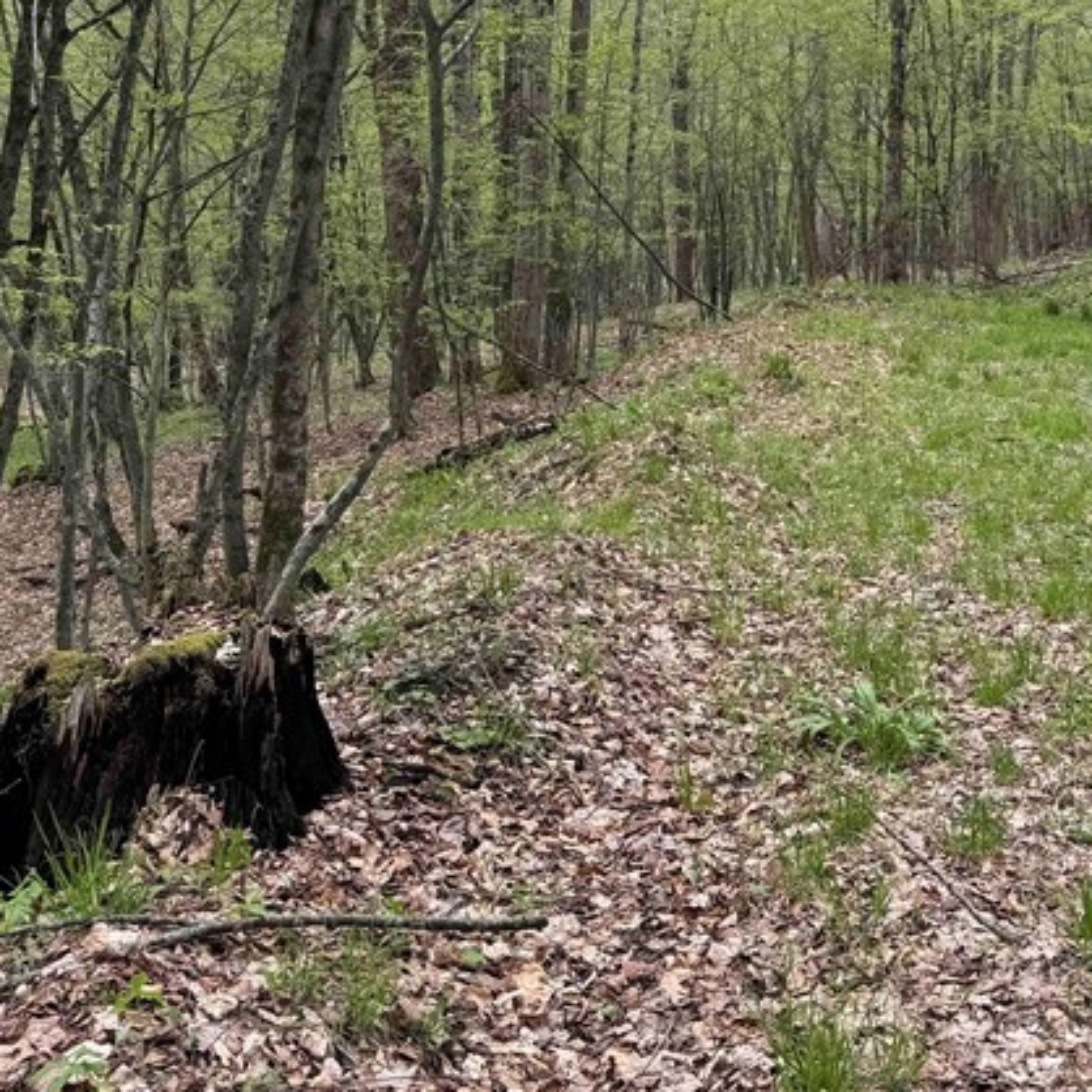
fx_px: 1856
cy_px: 259
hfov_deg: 31.9
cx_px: 878
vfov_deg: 32.1
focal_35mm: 52
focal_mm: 6.76
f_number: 1.78
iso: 80
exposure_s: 1/481
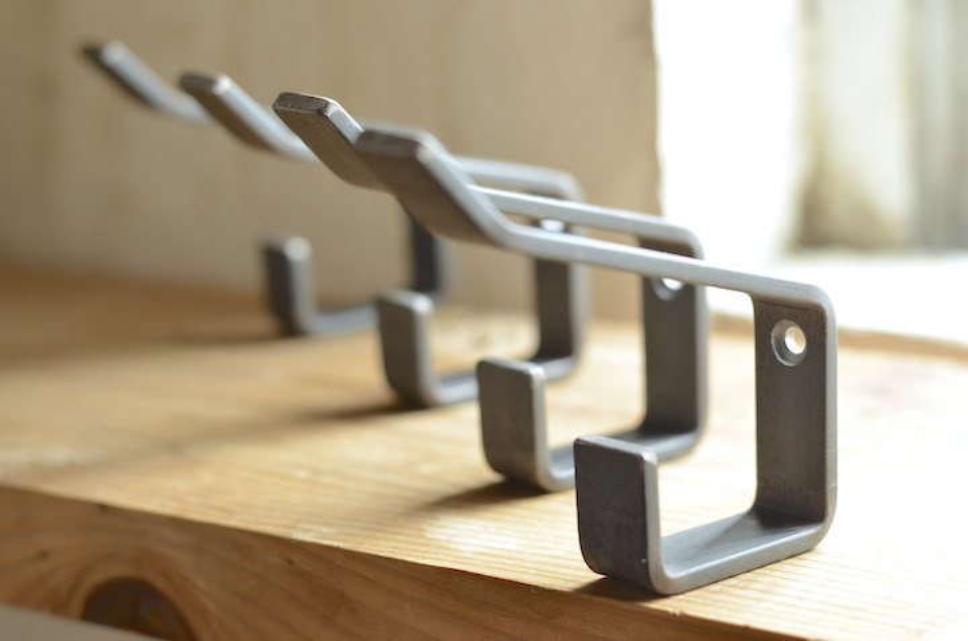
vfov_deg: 18.1
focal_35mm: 75
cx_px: 484
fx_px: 2013
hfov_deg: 27.0
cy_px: 320
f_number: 4
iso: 400
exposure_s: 1/40
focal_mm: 50
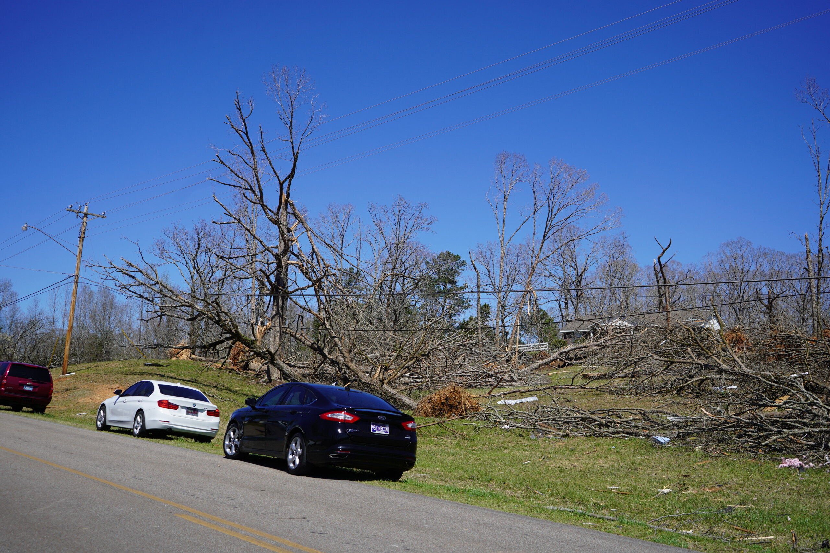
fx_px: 922
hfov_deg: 48.5
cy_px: 276
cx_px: 415
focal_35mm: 40
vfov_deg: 33.4
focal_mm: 40
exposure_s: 1/800
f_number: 5
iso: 100
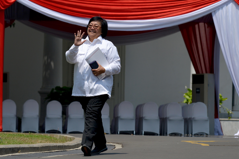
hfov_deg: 10.3
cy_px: 80
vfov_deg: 6.9
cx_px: 120
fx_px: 1328
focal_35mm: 200
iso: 400
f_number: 8
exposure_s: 1/2000
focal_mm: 200
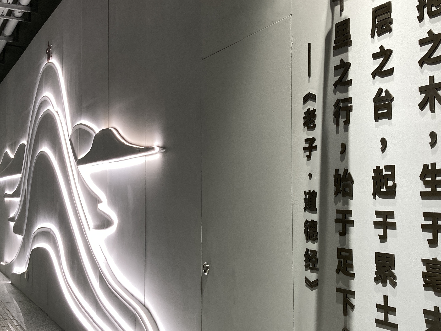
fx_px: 560
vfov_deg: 32.9
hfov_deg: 42.9
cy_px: 175
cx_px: 199
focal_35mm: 44
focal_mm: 3.99
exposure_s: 1/65
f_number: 1.8
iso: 80
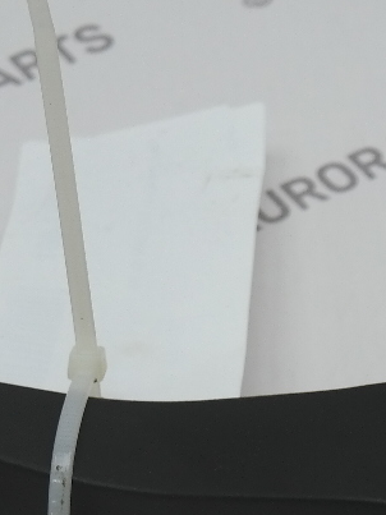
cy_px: 579
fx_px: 3436
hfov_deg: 6.4
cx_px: 243
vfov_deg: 8.5
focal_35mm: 231
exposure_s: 1/80
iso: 200
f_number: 4.5
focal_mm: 37
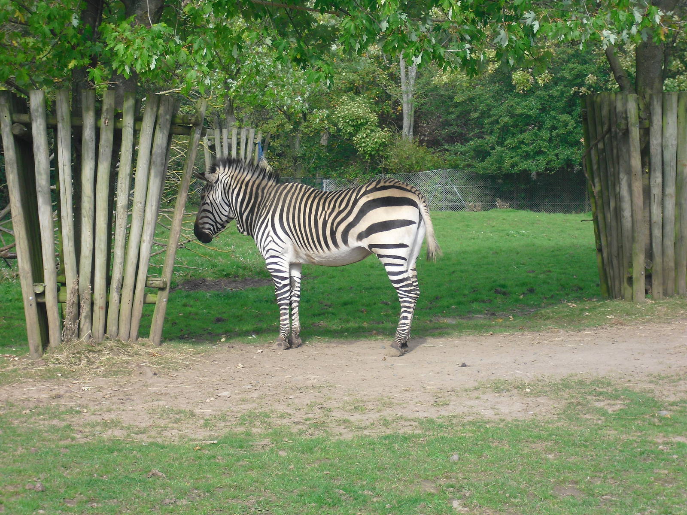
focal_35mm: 107
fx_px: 2124
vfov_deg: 13.8
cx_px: 344
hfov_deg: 18.4
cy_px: 258
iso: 100
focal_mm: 18.9
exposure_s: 1/160
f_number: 5.6
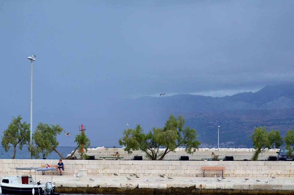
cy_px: 98
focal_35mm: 105
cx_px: 147
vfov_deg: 13.0
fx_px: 856
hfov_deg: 19.5
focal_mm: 70
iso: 1400
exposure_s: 1/8000
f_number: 4.5
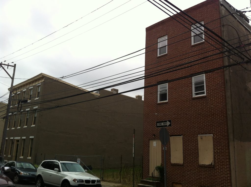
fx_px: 253
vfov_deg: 40.6
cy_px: 94
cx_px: 126
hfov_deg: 52.7
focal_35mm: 35
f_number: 2.8
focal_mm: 3.85
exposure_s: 1/1588
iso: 80
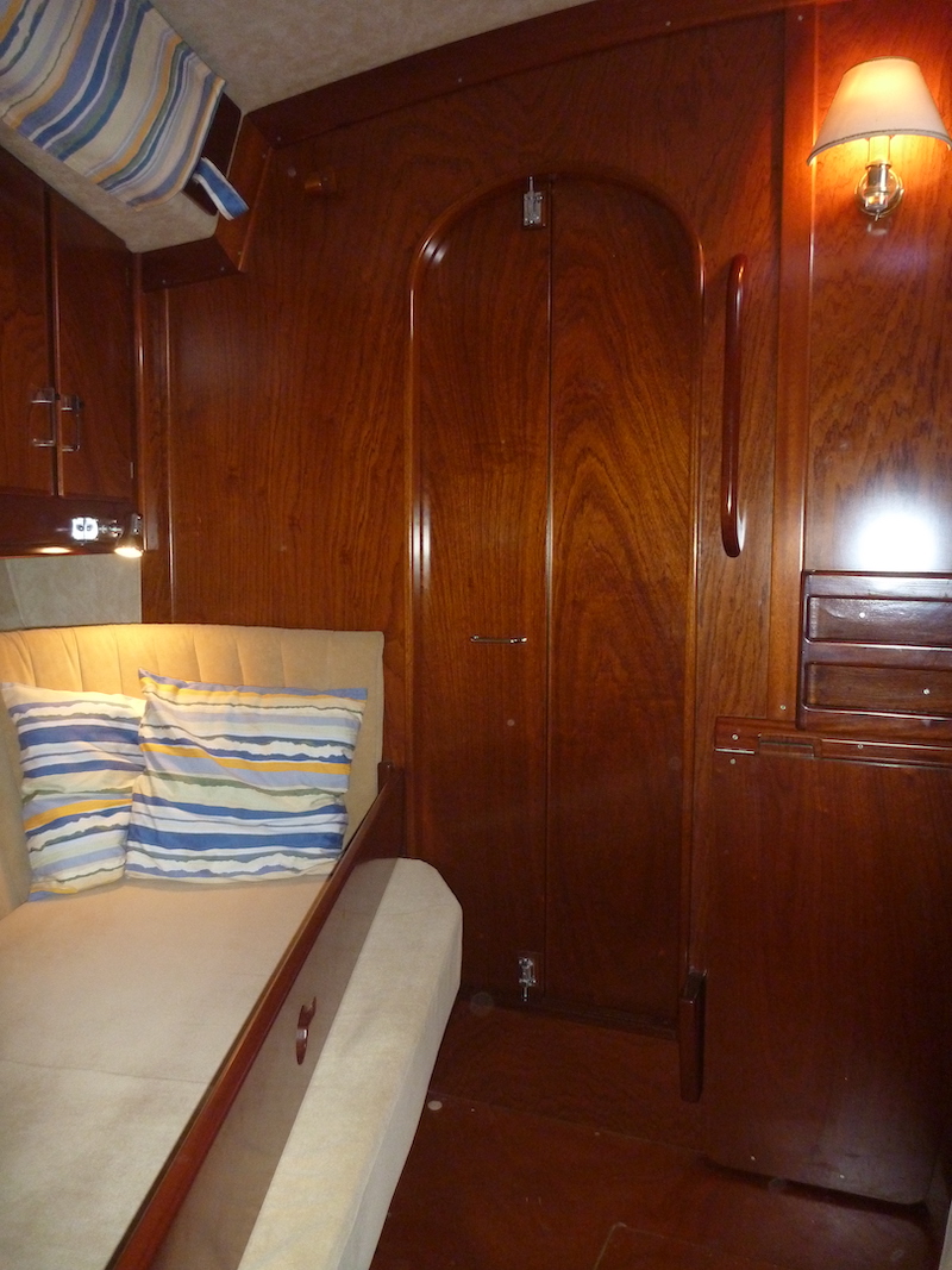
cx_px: 476
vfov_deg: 63.4
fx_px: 1027
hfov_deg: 49.7
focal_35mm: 28
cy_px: 635
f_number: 3.3
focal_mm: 4.9
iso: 400
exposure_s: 1/30
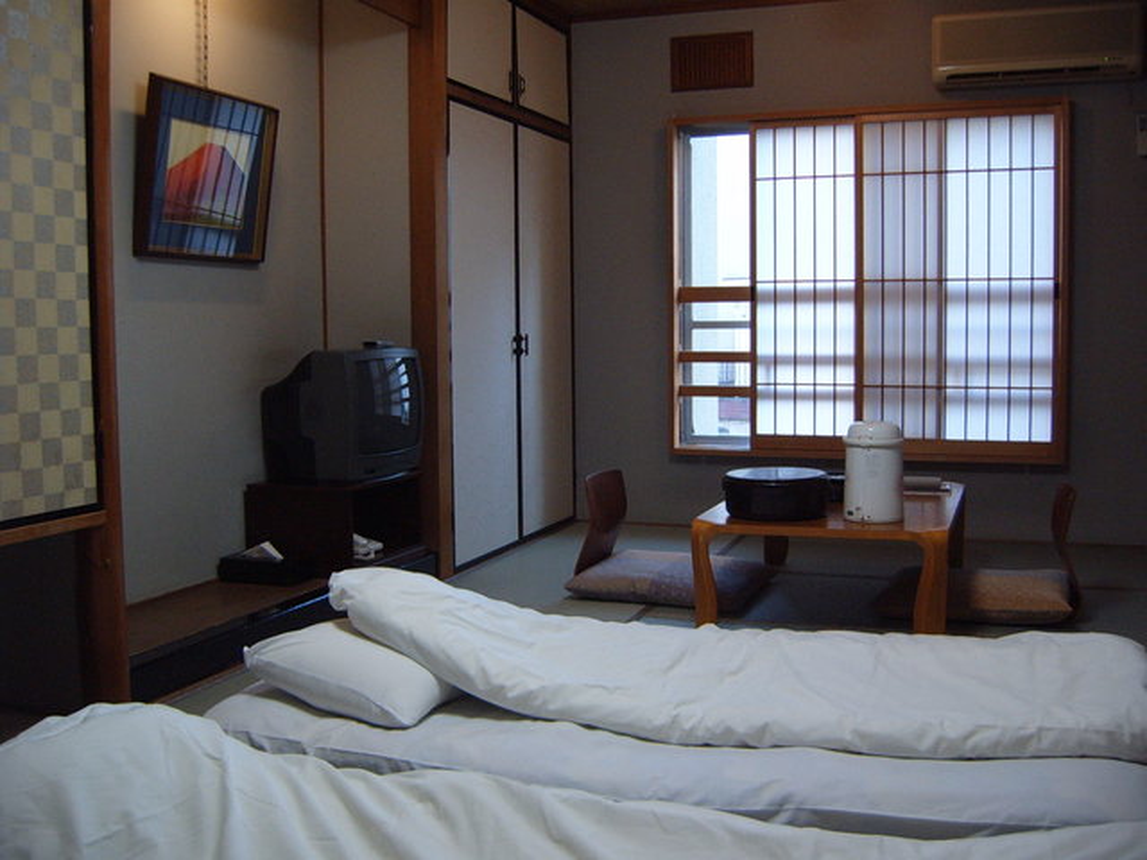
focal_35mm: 37
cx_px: 574
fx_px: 1226
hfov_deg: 50.1
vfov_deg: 38.7
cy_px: 430
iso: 141
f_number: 2.9
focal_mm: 6.2
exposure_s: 1/30
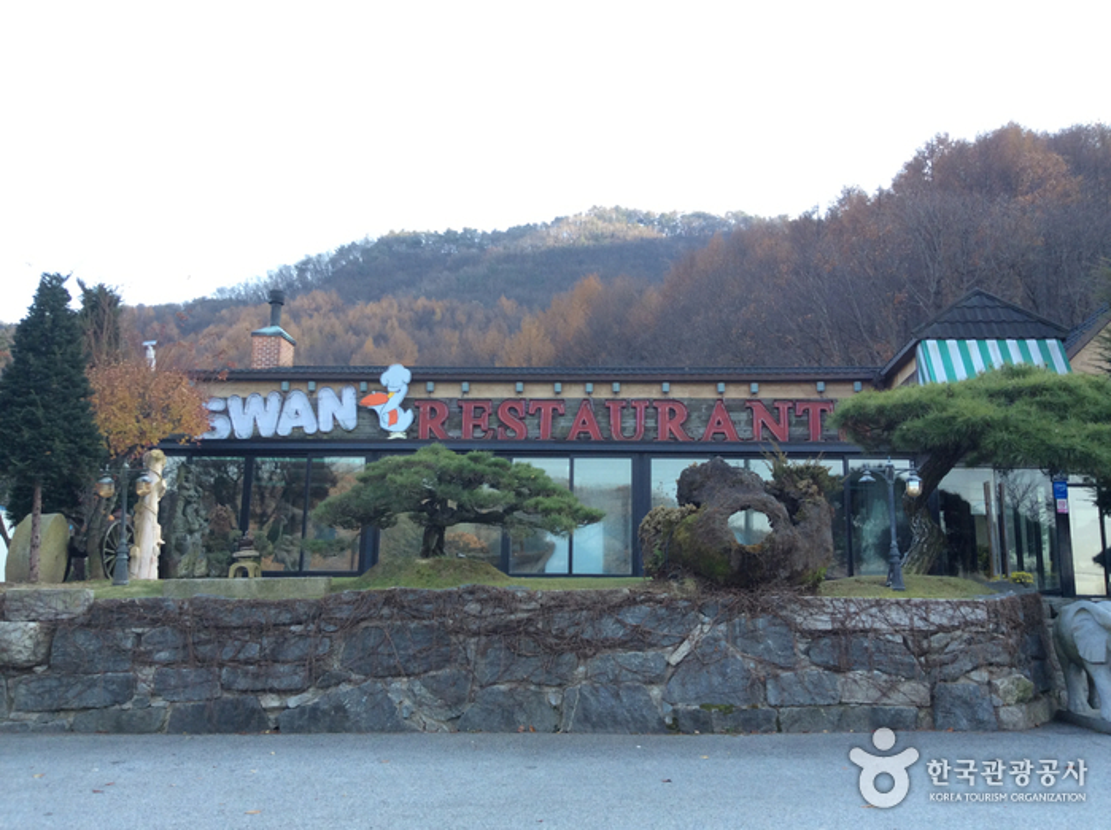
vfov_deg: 42.8
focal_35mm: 33
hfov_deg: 55.4
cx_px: 556
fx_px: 1058
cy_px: 415
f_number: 2.4
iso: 32
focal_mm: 3.3
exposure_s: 1/124
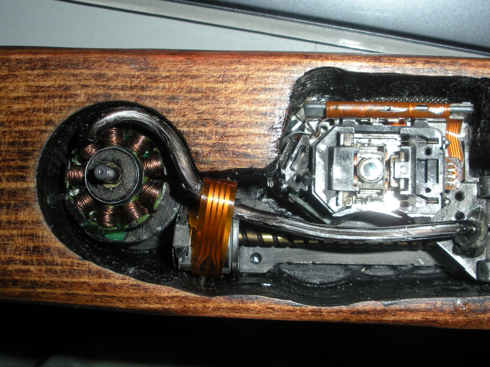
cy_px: 178
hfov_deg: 39.6
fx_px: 679
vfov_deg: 30.3
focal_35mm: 48
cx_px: 279
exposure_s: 1/60
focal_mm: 6.3
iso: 64
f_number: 5.6
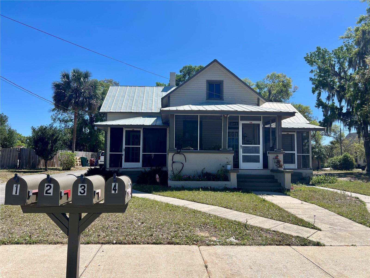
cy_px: 139
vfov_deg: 53.1
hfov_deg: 67.3
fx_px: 278
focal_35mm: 26
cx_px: 185
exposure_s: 1/4630
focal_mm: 5.7
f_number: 1.5
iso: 50
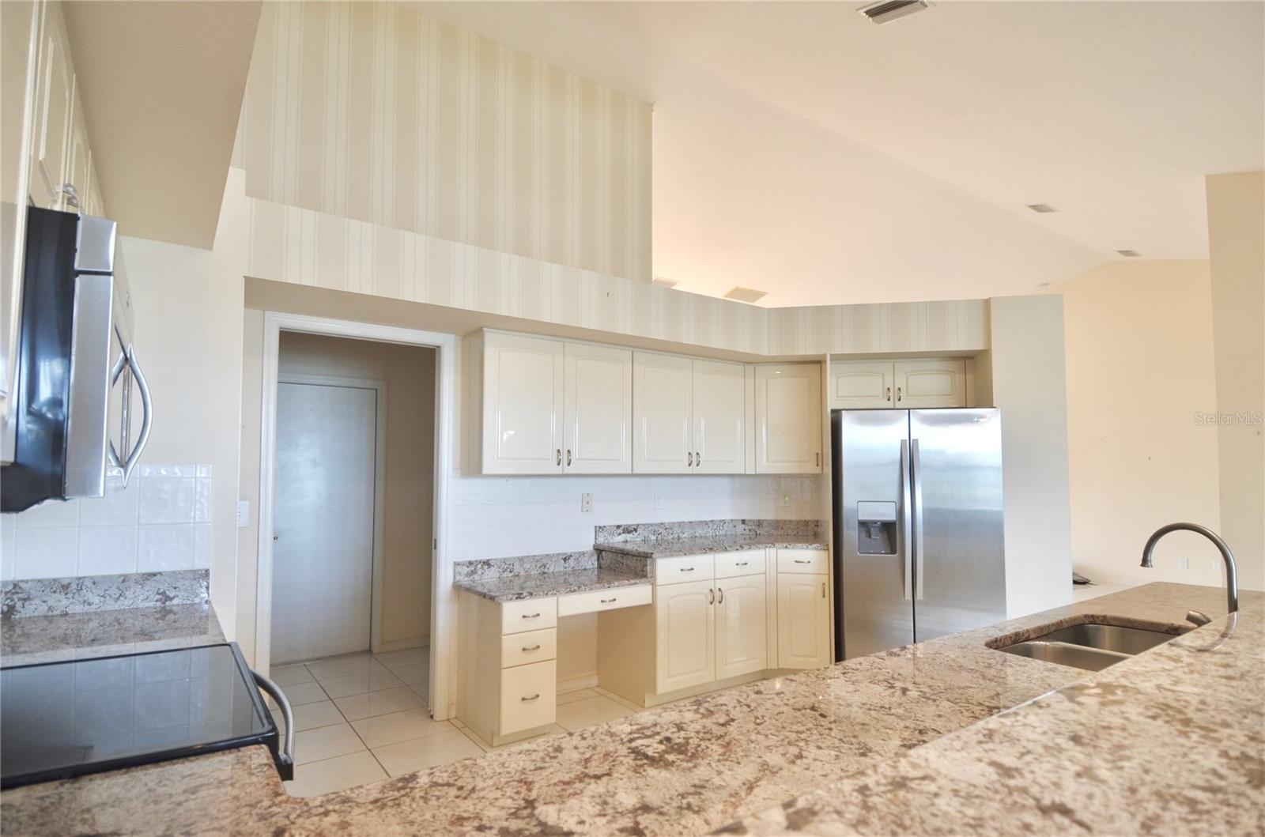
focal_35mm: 18
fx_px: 631
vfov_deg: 67.1
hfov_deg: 90.1
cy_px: 418
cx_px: 632
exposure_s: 1/80
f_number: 4.5
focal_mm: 12
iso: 400
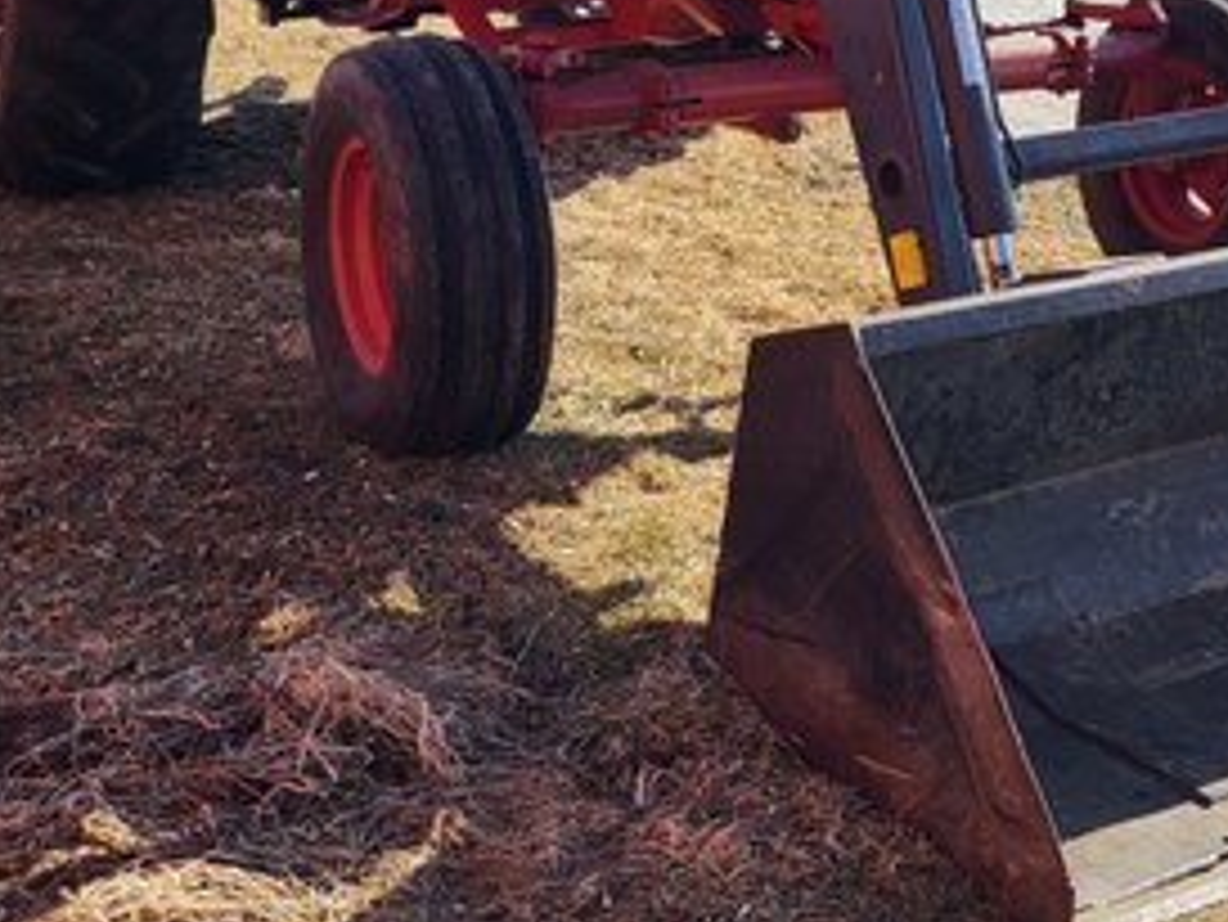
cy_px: -16
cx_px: 825
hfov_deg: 31.9
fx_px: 2129
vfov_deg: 23.3
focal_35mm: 60
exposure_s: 1/2805
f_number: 1.8
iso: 40
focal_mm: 5.4
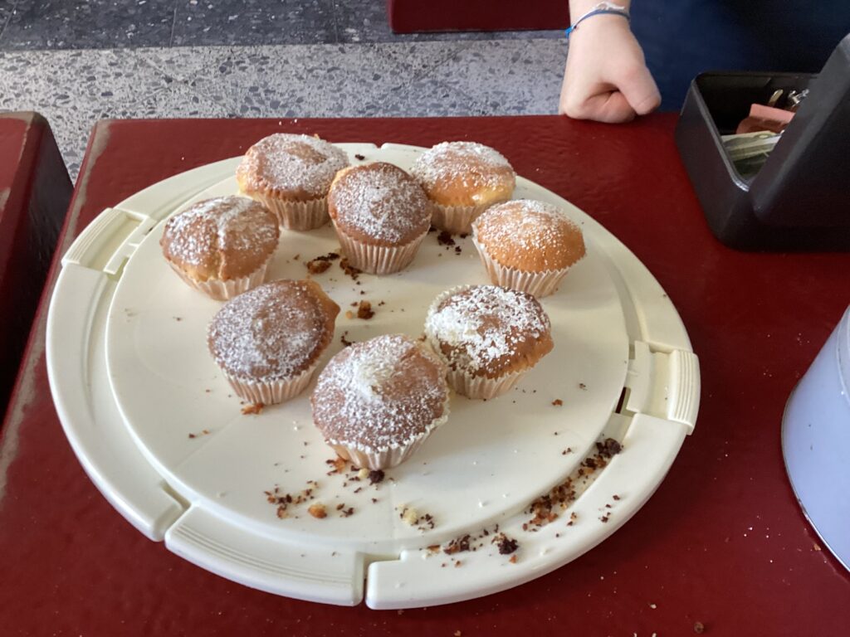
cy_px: 318
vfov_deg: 45.4
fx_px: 761
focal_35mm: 31
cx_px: 425
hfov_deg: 58.4
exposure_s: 1/60
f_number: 2.4
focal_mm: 3.3
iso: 125
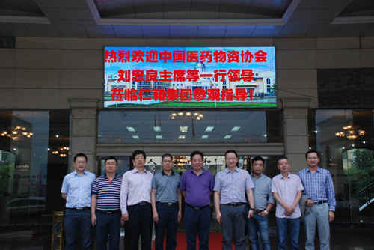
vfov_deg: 28.1
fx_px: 499
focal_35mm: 48
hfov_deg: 41.1
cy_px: 125
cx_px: 187
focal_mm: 32
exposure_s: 1/320
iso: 640
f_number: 4.2
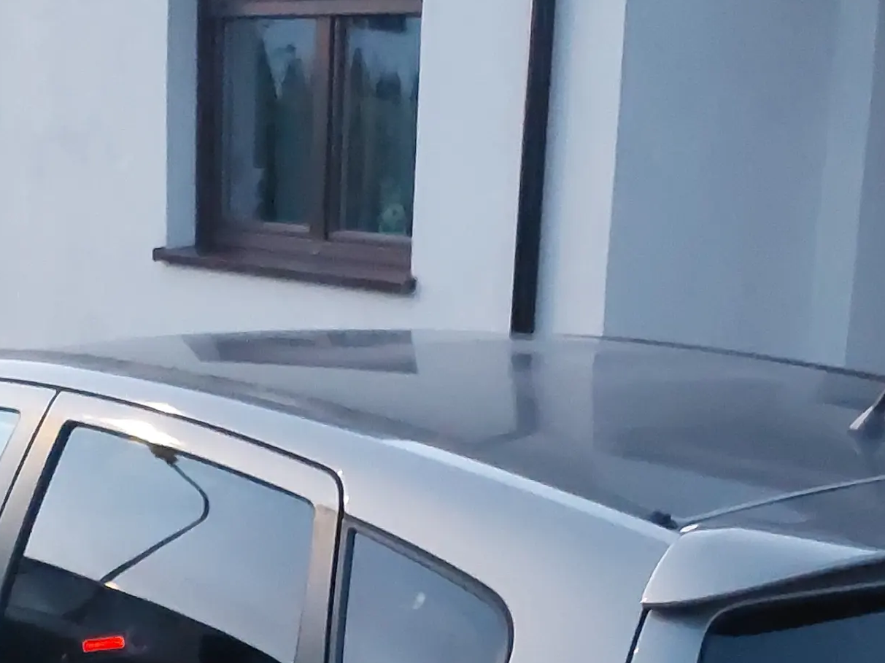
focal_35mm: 95
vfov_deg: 15.0
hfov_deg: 20.7
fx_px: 2428
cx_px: 428
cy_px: 785
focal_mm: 4.6
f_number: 1.8
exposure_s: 1/25
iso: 1000
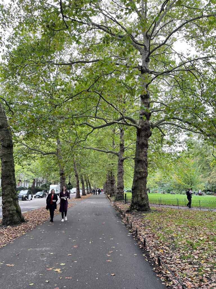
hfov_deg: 53.1
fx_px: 216
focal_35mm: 26
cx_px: 108
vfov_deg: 67.3
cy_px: 144
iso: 125
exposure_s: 1/109
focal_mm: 5.1
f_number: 1.6
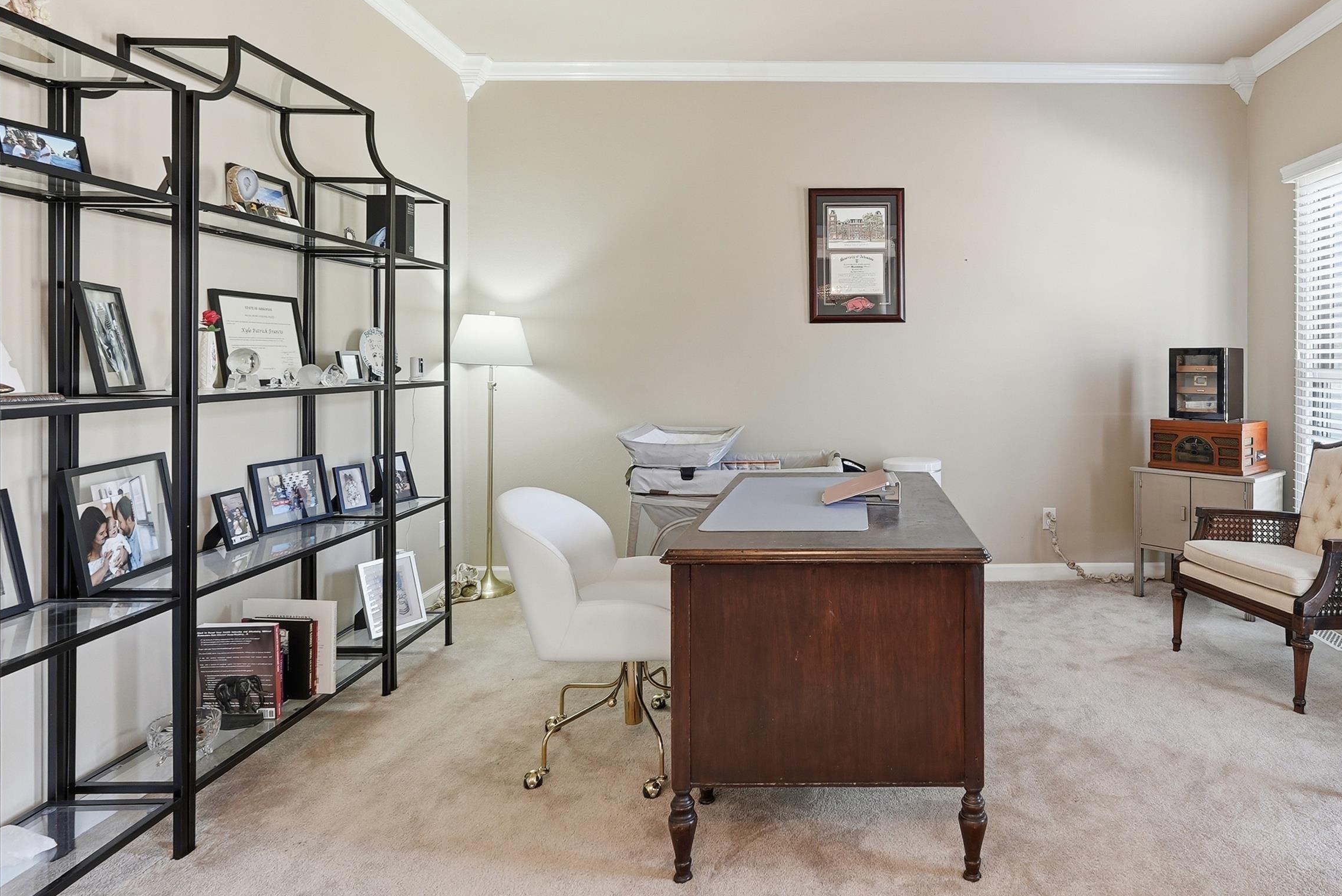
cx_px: 839
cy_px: 350
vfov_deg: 59.0
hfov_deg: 79.7
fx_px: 783
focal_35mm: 21
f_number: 9
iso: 250
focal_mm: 16
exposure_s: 1/15
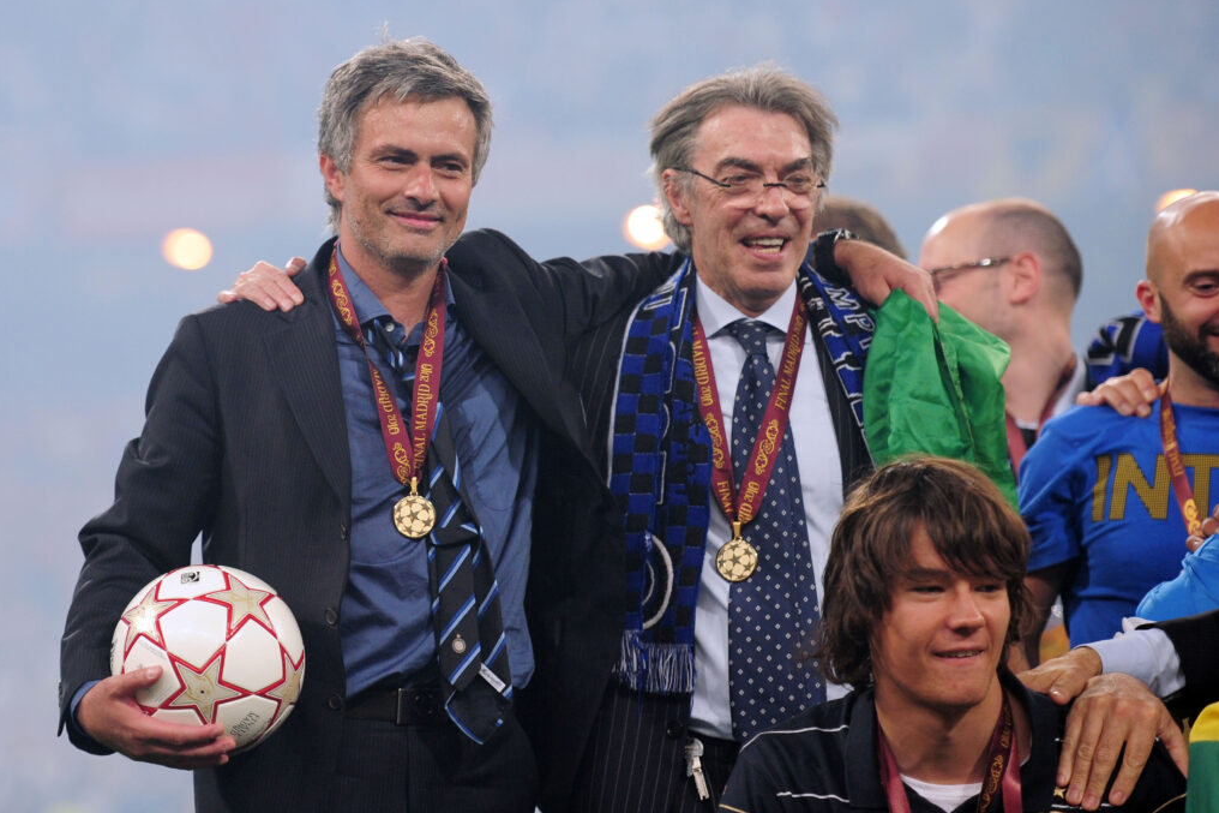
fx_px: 4604
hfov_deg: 15.1
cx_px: 610
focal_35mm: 136
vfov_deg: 10.1
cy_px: 405
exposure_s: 1/800
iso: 1250
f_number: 2.8
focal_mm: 135
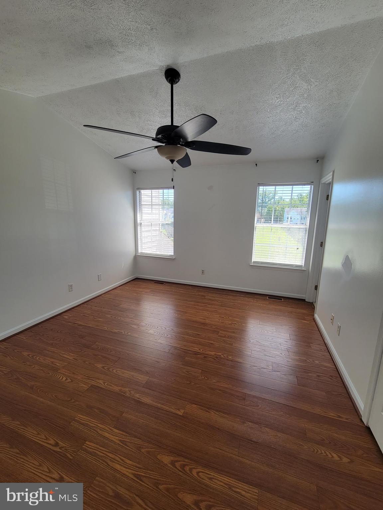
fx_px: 192
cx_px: 192
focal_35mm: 13
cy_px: 255
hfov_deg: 89.9
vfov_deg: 106.2
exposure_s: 1/120
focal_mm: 2.2
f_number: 2.2
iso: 50
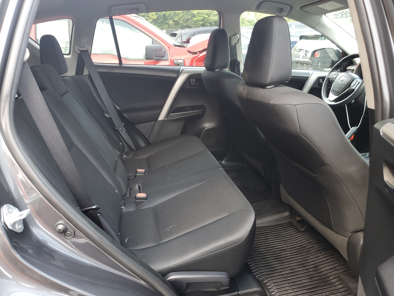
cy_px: 148
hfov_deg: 67.3
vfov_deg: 53.1
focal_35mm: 26
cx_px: 197
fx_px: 296
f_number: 1.5
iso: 65
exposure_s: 1/60.2
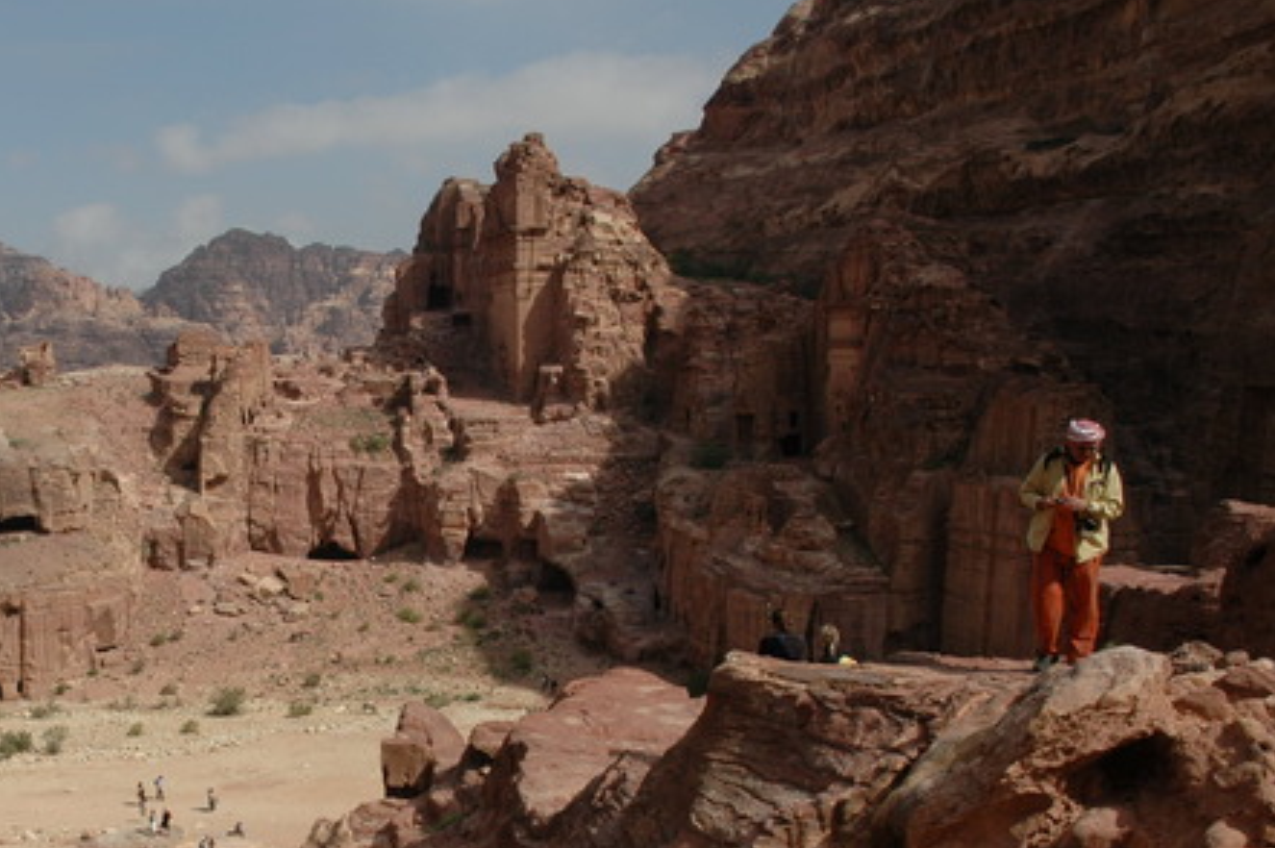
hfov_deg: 42.5
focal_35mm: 44
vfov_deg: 29.8
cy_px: 668
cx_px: 248
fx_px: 1557
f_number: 11
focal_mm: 18
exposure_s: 1/500
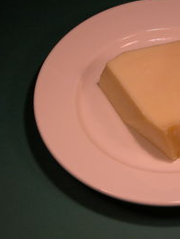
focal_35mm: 164
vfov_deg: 12.0
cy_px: 103
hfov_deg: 9.0
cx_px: 159
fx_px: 1136
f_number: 3.7
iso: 100
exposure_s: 1/156
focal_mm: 27.3
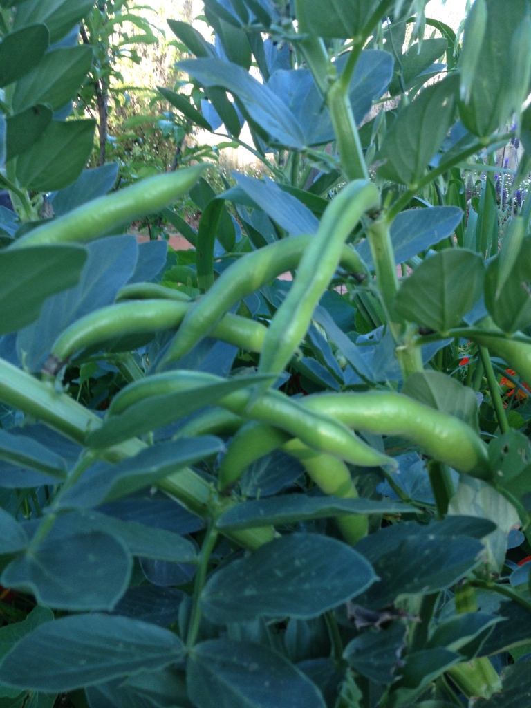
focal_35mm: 35
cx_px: 266
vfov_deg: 52.6
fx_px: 716
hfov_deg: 40.7
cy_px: 354
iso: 80
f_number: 2.4
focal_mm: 4.28
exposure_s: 1/120
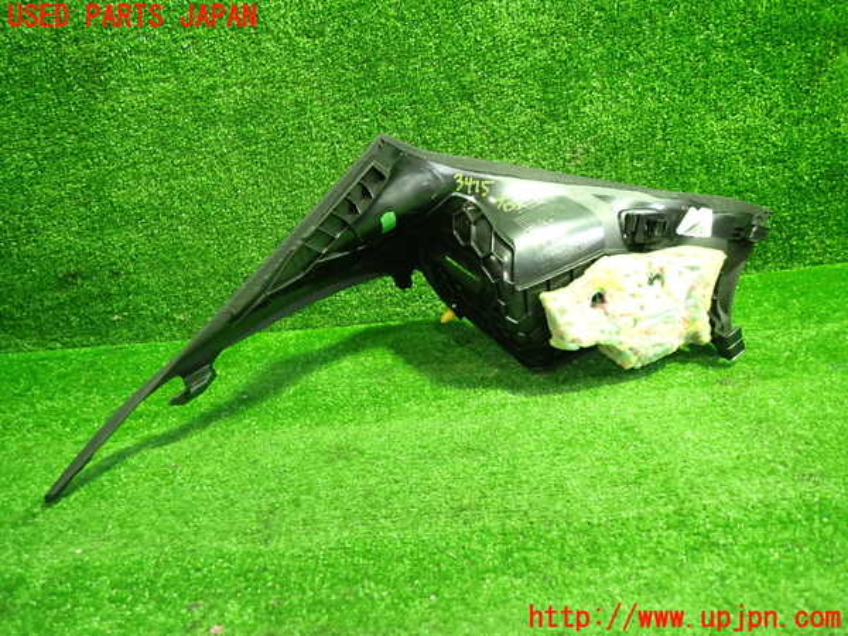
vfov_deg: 54.9
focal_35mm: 25
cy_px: 318
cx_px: 424
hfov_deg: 69.4
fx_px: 612
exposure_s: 1/30
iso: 500
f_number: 2
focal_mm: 4.5
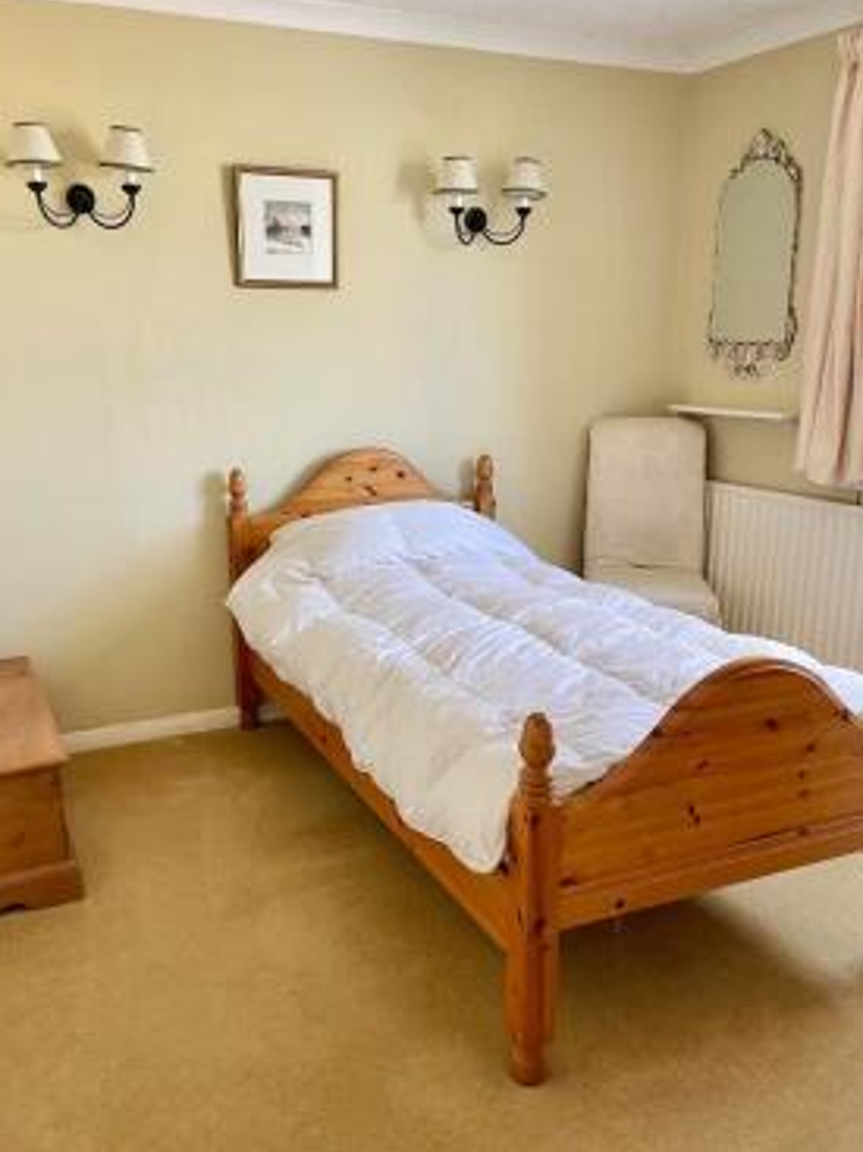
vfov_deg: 58.3
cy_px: 614
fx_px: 1031
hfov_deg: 45.4
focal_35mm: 31
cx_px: 389
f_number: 1.6
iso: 125
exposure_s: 1/64
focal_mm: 4.2
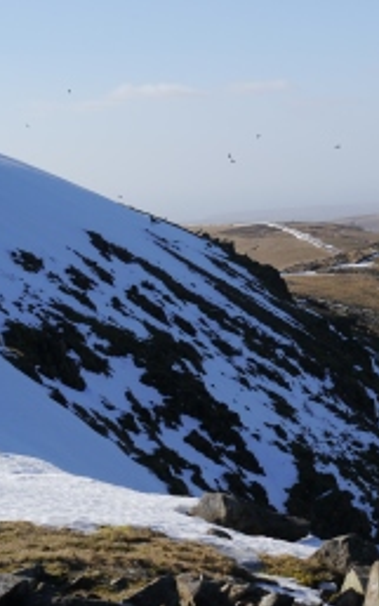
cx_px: 490
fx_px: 1468
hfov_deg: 14.1
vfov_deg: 23.3
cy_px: 304
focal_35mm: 89
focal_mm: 25
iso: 160
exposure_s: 1/400
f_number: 9
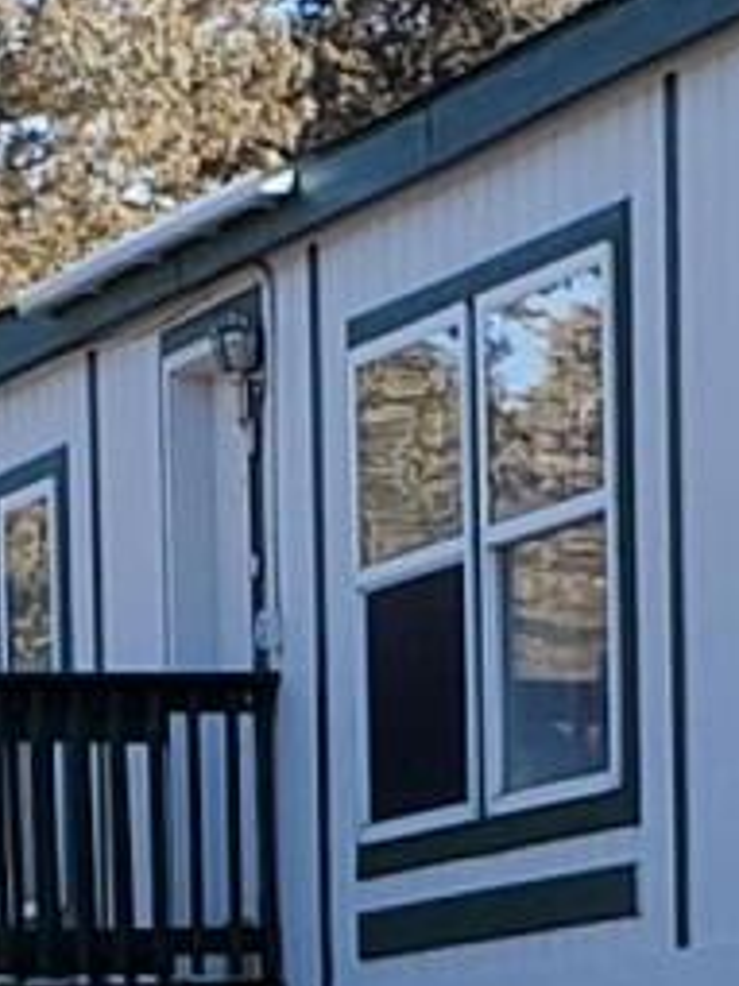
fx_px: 5812
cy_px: 1655
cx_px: 518
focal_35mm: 204
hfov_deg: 7.3
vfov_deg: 9.3
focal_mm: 4.3
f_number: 2.4
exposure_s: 1/718
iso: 50
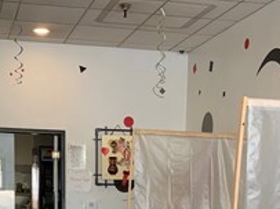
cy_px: 294
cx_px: 134
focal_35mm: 82
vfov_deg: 16.7
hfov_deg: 23.8
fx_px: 663
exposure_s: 1/120
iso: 100
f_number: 1.8
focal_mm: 4.25
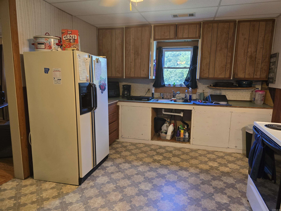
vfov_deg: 58.9
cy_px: 106
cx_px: 140
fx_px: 187
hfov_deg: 73.9
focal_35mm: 23
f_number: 1.7
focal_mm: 6.3
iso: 250
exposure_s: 1/120
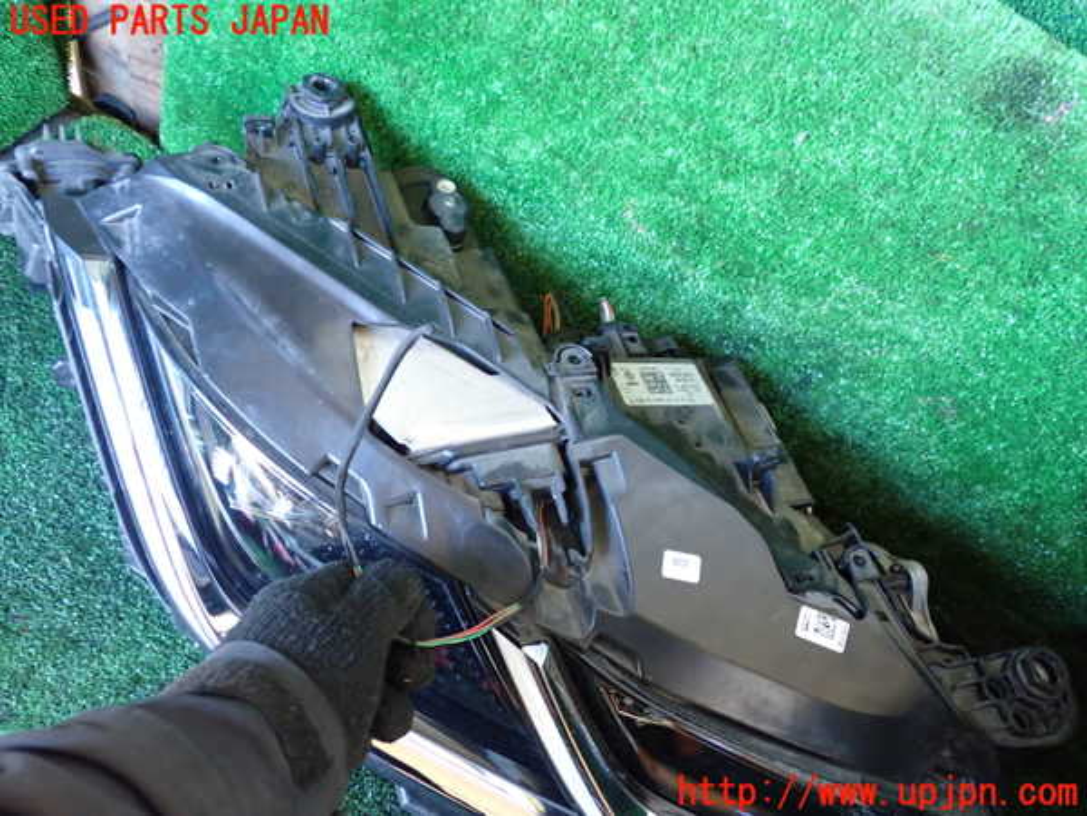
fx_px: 942
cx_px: 544
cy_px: 408
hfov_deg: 60.0
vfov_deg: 46.8
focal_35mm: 30
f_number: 2.3
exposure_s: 1/30
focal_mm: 5.4
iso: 500
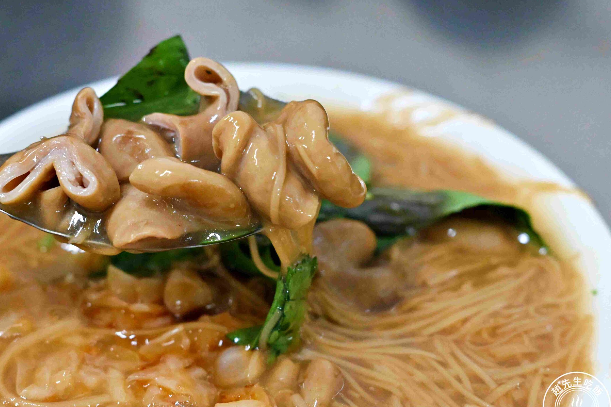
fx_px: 1544
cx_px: 257
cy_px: 217
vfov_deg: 15.0
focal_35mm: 91
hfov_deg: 22.4
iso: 5600
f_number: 3.2
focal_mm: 50
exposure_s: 1/200
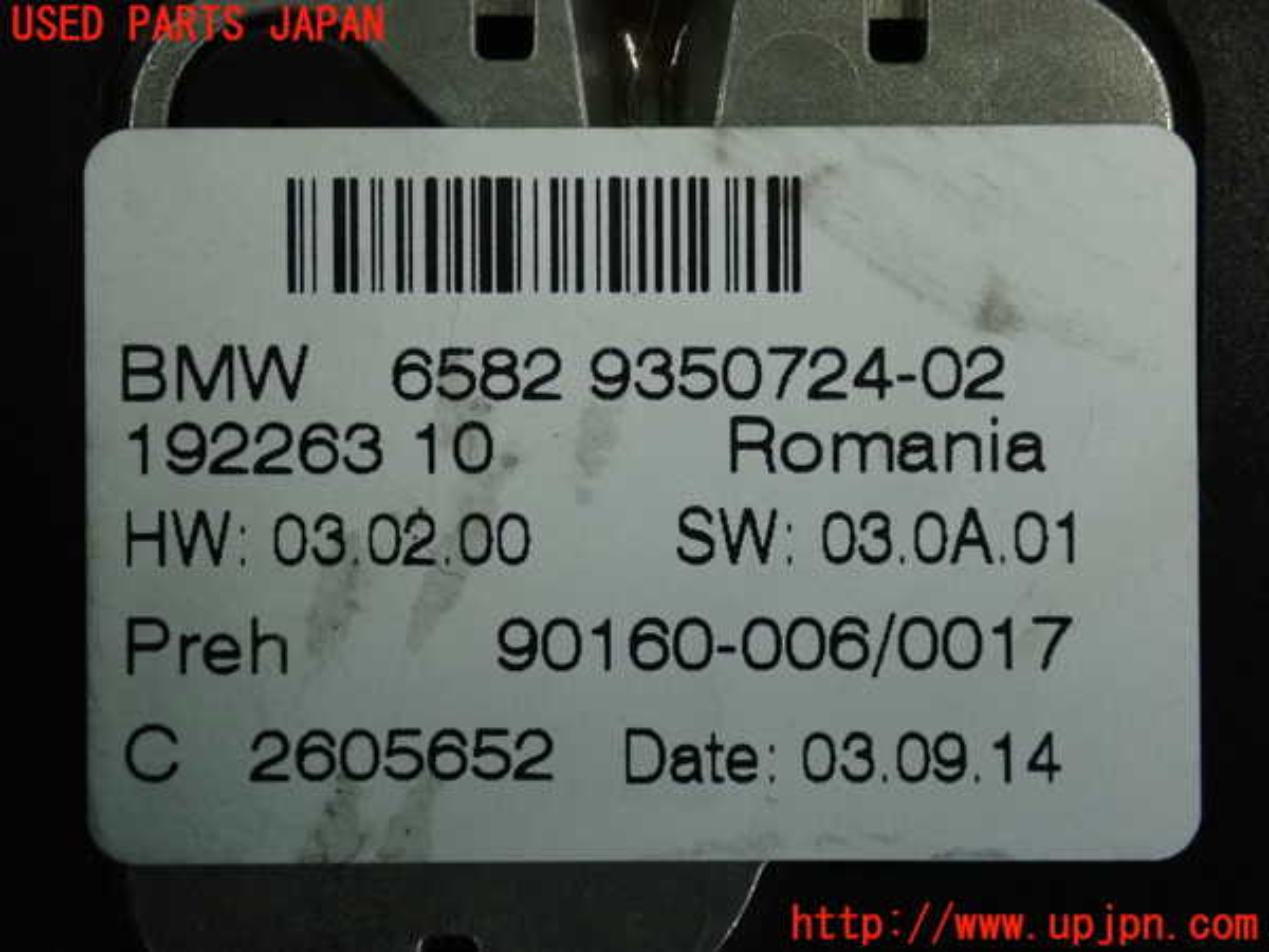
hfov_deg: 27.4
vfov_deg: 20.7
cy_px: 476
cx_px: 634
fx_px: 2603
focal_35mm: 71
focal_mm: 12.73
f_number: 3.9
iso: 1600
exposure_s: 1/125
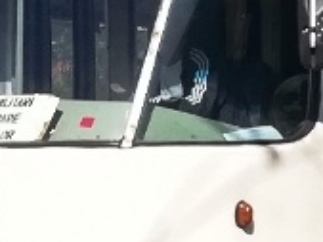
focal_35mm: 224
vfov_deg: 6.6
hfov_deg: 8.8
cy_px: 38
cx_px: 298
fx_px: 2092
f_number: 2.2
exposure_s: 1/1110
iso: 50
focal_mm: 3.83
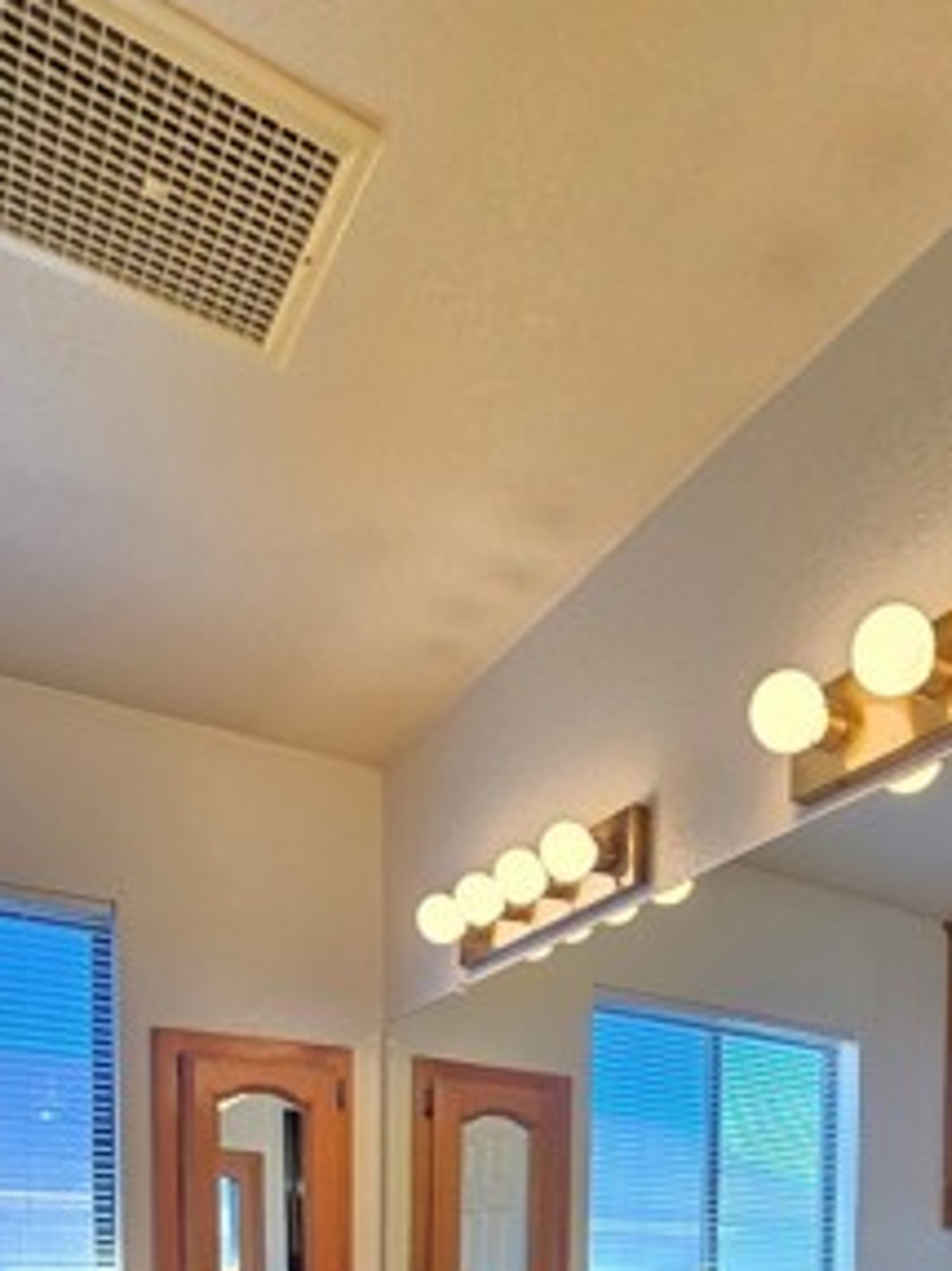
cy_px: 1333
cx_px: 629
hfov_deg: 47.5
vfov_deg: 48.1
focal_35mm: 29
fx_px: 1064
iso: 80
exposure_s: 1/60
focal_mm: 2.2
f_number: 2.2
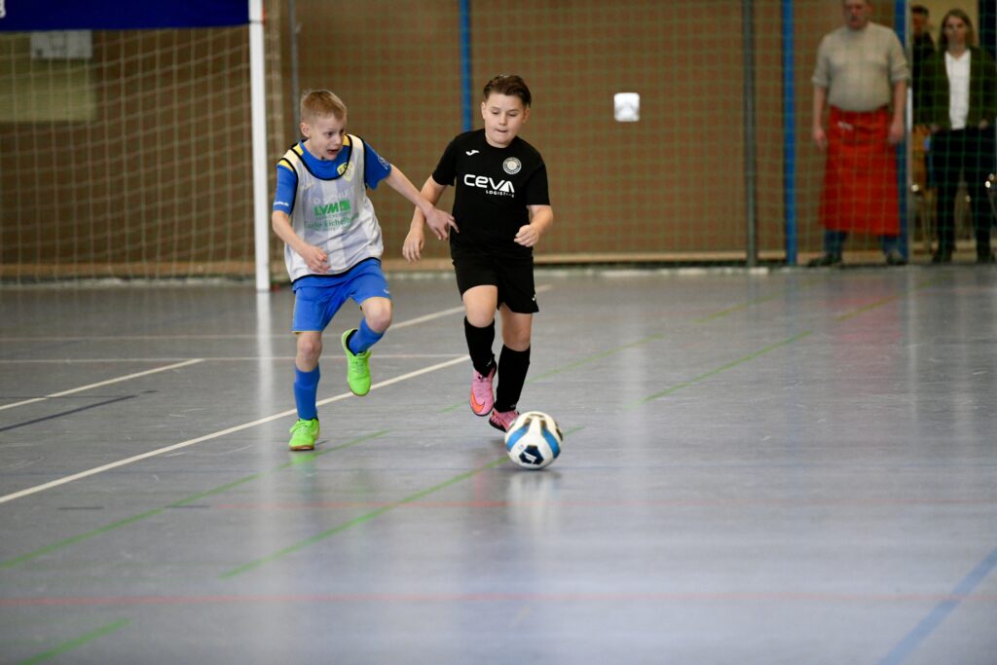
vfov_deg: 6.9
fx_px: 5539
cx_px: 498
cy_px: 332
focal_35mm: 200
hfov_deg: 10.3
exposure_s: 1/1250
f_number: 2.8
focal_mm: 200
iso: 5000
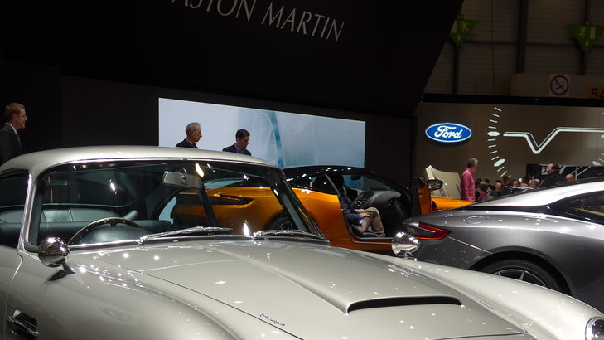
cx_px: 259
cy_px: 339
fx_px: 833
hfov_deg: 39.8
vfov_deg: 22.2
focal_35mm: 52
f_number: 2.5
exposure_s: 1/100
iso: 80
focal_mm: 6
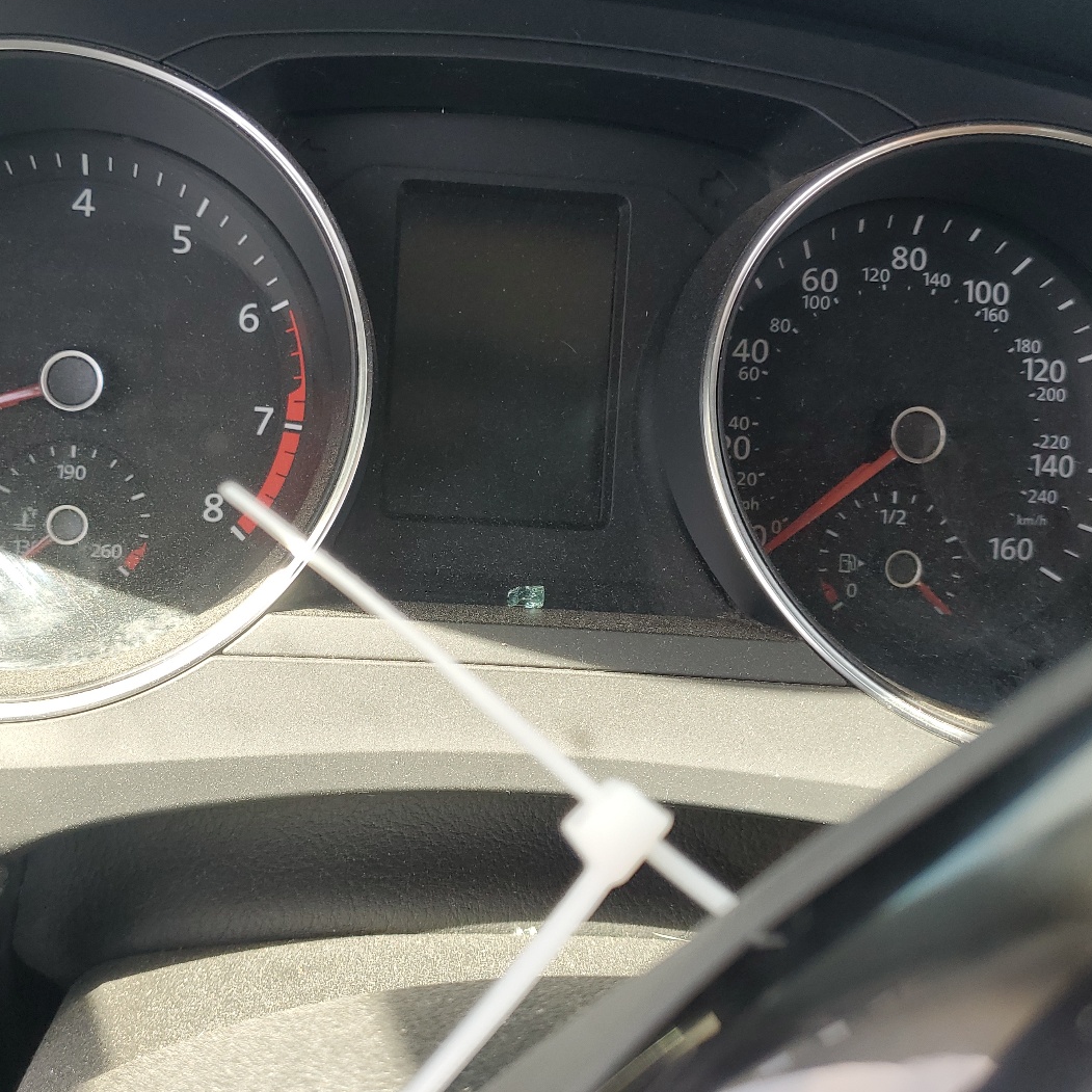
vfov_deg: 47.1
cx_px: 416
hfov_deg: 46.8
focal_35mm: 35
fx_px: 1249
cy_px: 475
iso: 50
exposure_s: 1/222
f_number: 1.5
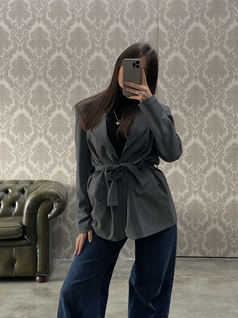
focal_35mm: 64
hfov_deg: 22.9
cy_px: 159
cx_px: 119
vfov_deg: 30.3
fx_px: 587
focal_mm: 7.5
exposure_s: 1/60
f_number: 2.2
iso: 200
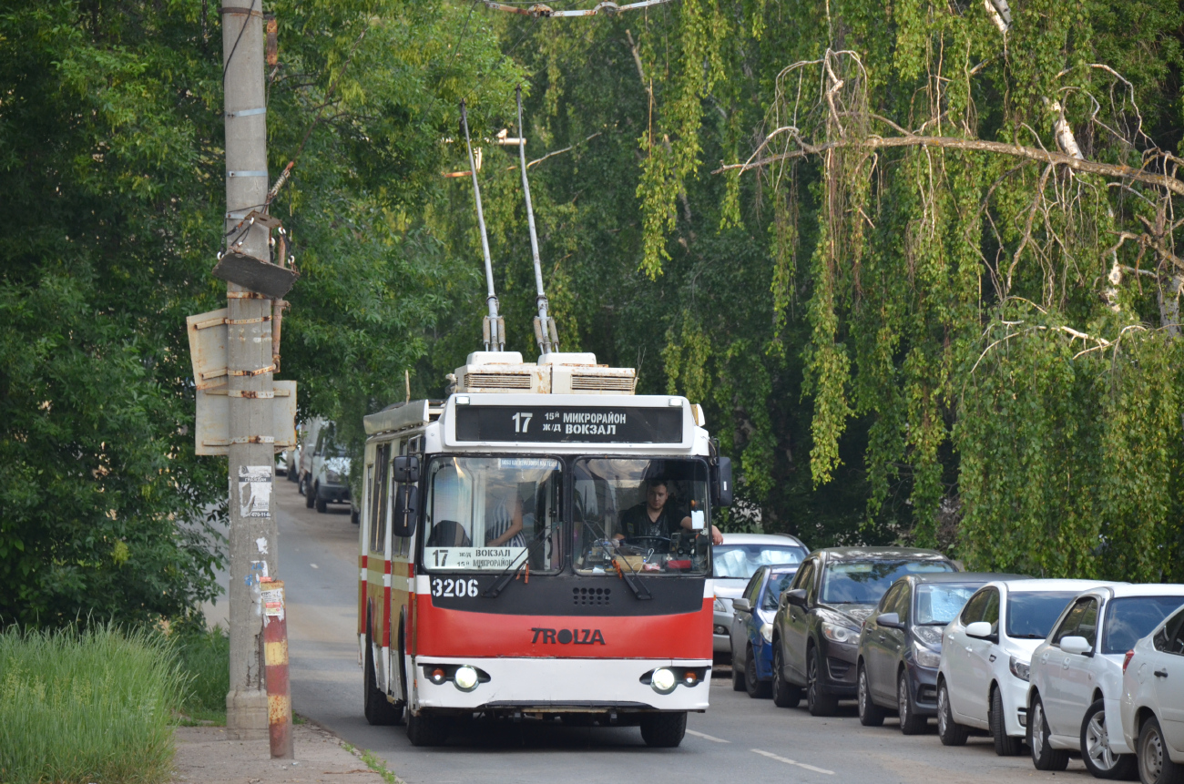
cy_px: 392
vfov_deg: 6.1
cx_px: 592
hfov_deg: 9.2
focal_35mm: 225
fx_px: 7385
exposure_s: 1/500
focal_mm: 150
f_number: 6
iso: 640
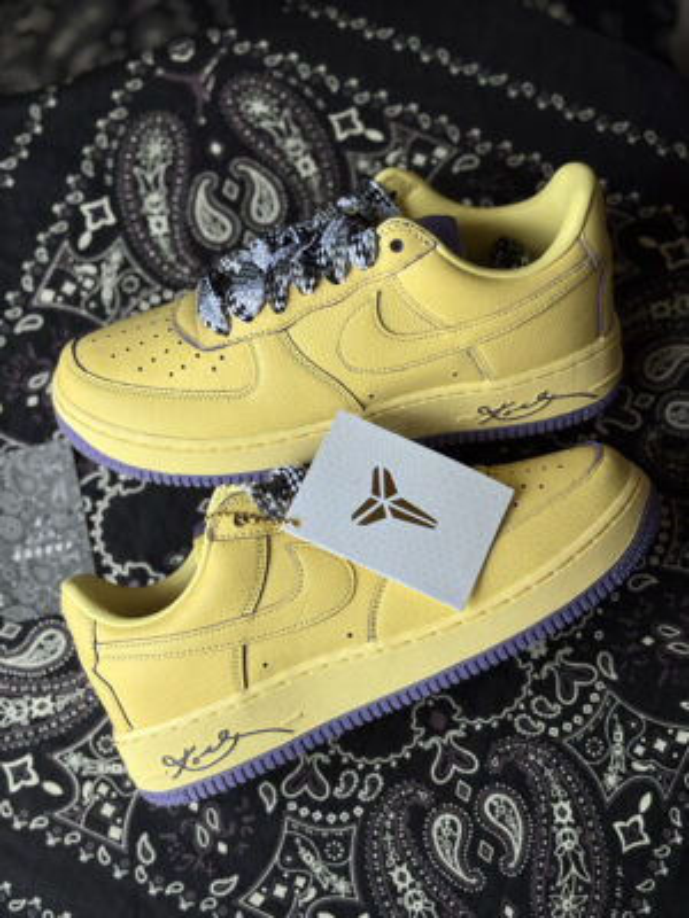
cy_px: 459
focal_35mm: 52
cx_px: 344
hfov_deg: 28.0
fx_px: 1380
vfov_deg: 36.8
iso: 32
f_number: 1.6
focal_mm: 5.96
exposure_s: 1/1032
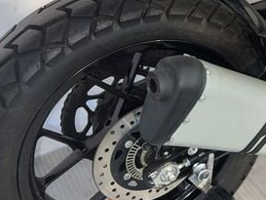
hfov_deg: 29.5
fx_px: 469
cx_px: 269
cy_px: 77
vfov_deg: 24.0
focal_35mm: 61
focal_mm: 5.7
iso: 40
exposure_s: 1/17
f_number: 1.5
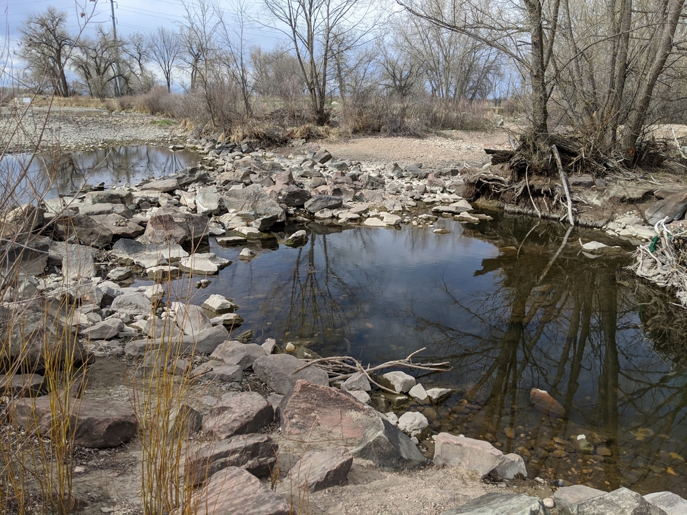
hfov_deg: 65.3
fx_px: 536
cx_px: 344
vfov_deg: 51.4
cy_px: 258
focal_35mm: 27
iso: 61
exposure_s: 1/2611
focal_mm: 4.44
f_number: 1.8
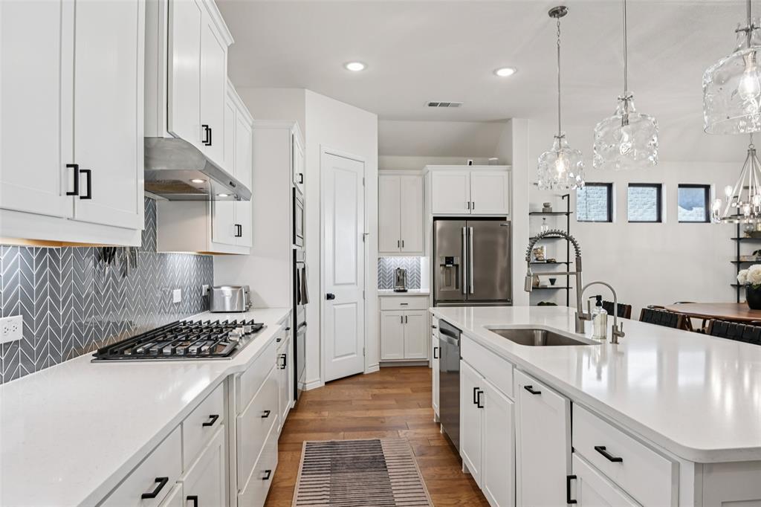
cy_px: 254
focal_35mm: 22
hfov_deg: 78.6
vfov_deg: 57.2
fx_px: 465
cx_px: 380
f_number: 8
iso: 400
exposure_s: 1/60
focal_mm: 22
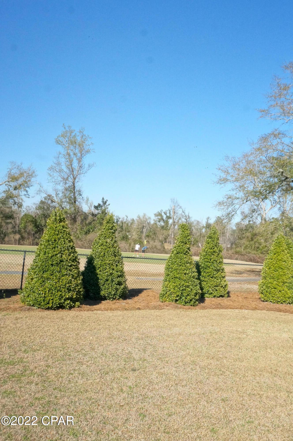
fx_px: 386
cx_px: 146
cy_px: 220
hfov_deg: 41.6
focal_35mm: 32
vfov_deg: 59.6
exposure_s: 1/4000
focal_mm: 21
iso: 3200
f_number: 10
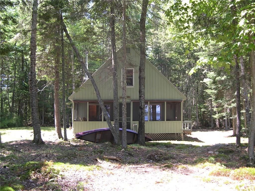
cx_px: 128
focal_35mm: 38
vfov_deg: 37.7
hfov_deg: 49.0
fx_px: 280
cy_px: 96
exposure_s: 1/86.2
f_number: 2.8
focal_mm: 8
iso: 100
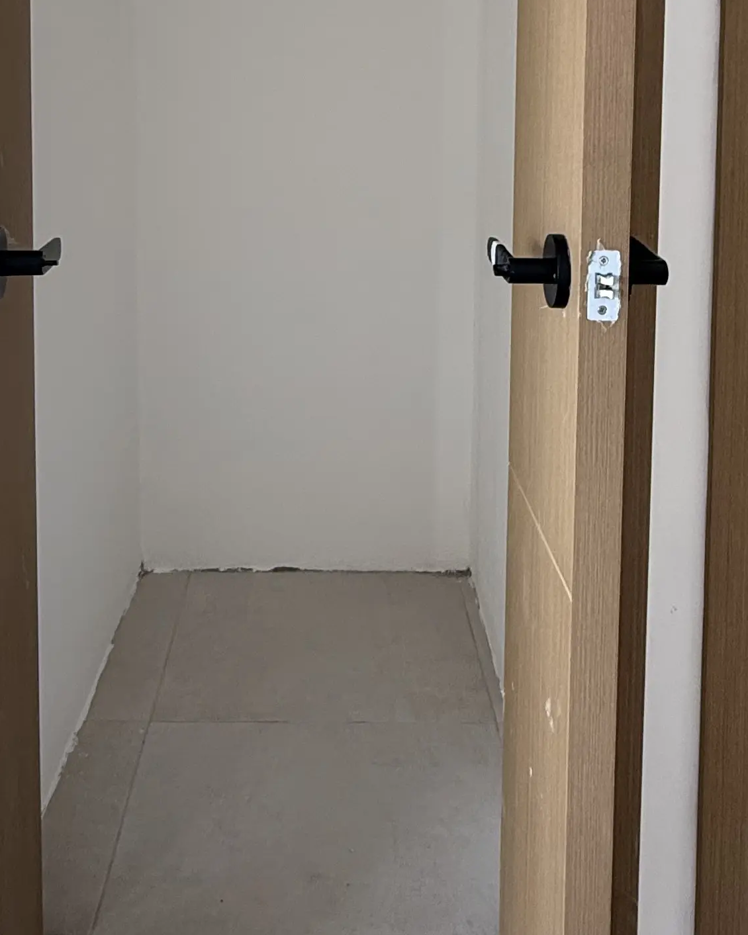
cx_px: 321
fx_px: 1079
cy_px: 144
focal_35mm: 39
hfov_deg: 38.1
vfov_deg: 43.8
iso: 125
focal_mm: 2.22
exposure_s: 1/99
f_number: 2.2
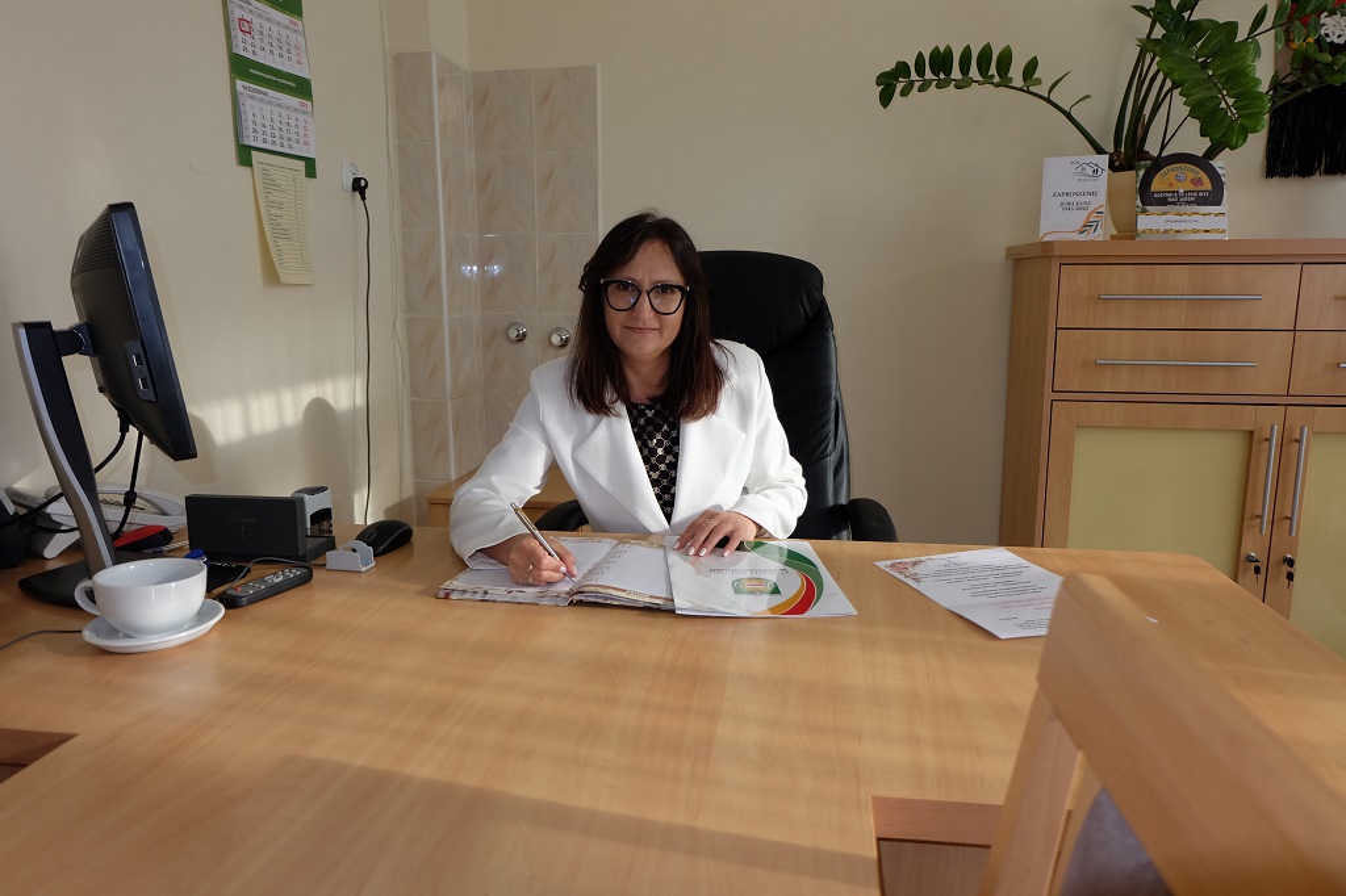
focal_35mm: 24
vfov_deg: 53.1
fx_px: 897
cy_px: 448
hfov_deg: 73.8
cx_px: 673
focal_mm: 16
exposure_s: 1/60
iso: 200
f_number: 3.5
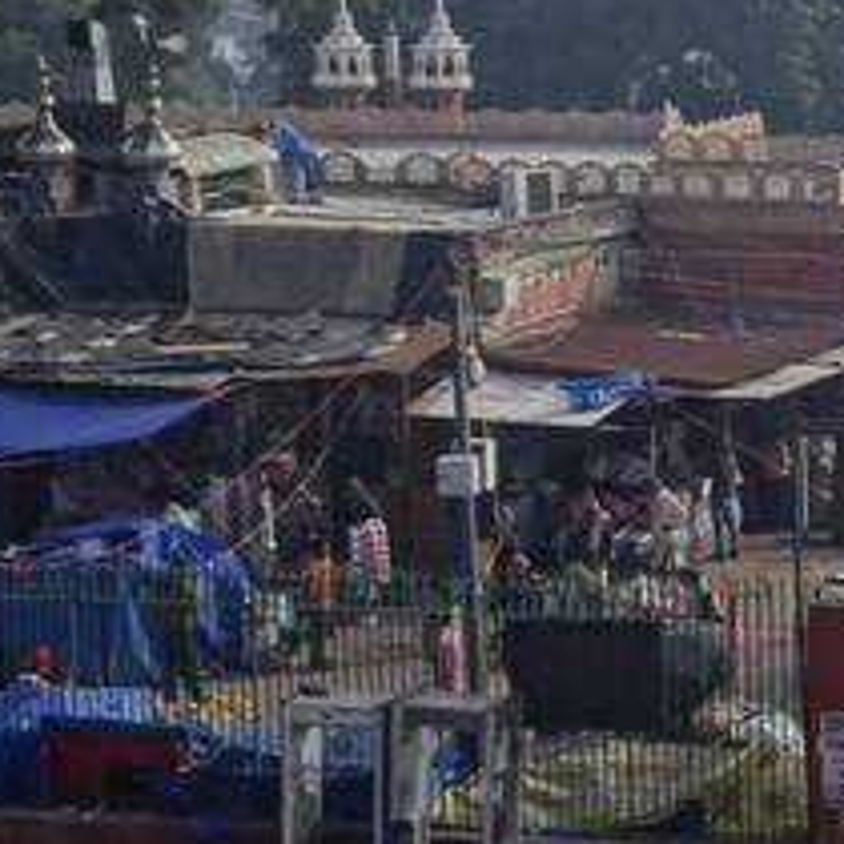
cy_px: 209
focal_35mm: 103
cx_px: 1162
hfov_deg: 15.9
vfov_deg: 16.8
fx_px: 2841
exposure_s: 1/400
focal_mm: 5.79
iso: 80
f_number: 4
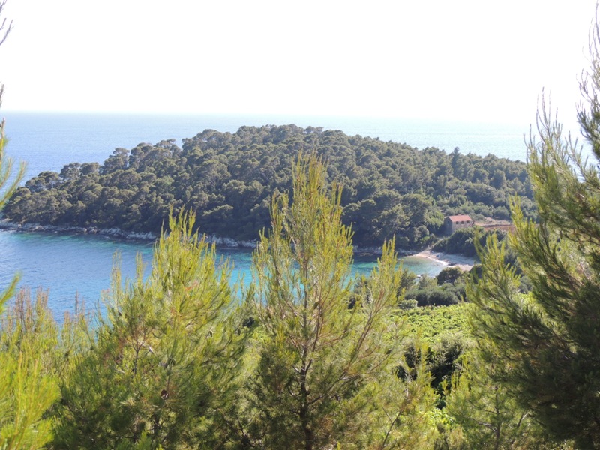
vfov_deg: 29.1
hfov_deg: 38.2
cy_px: 225
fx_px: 867
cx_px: 300
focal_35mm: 50
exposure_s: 1/320
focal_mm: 8.9
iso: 100
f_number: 3.6
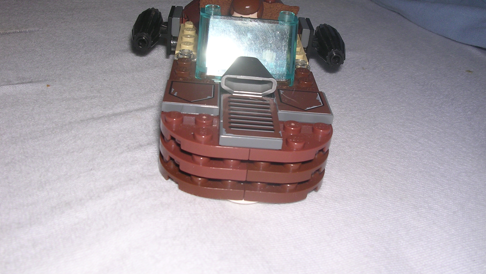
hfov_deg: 48.4
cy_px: 97
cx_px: 241
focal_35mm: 42
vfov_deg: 28.2
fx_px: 541
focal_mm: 5.8
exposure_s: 1/60.1
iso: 100
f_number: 5.6
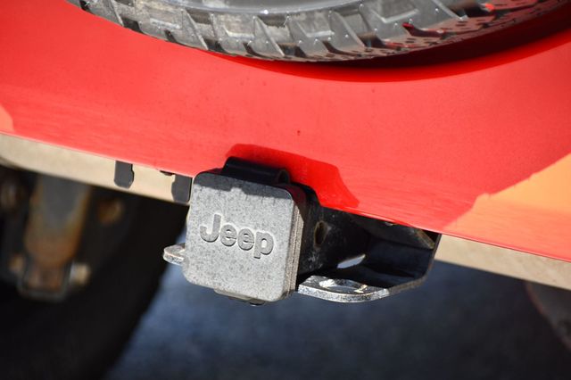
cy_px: 190
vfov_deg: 5.2
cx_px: 286
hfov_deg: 7.9
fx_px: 4153
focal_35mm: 262
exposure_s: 1/500
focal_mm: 175
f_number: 5
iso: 800
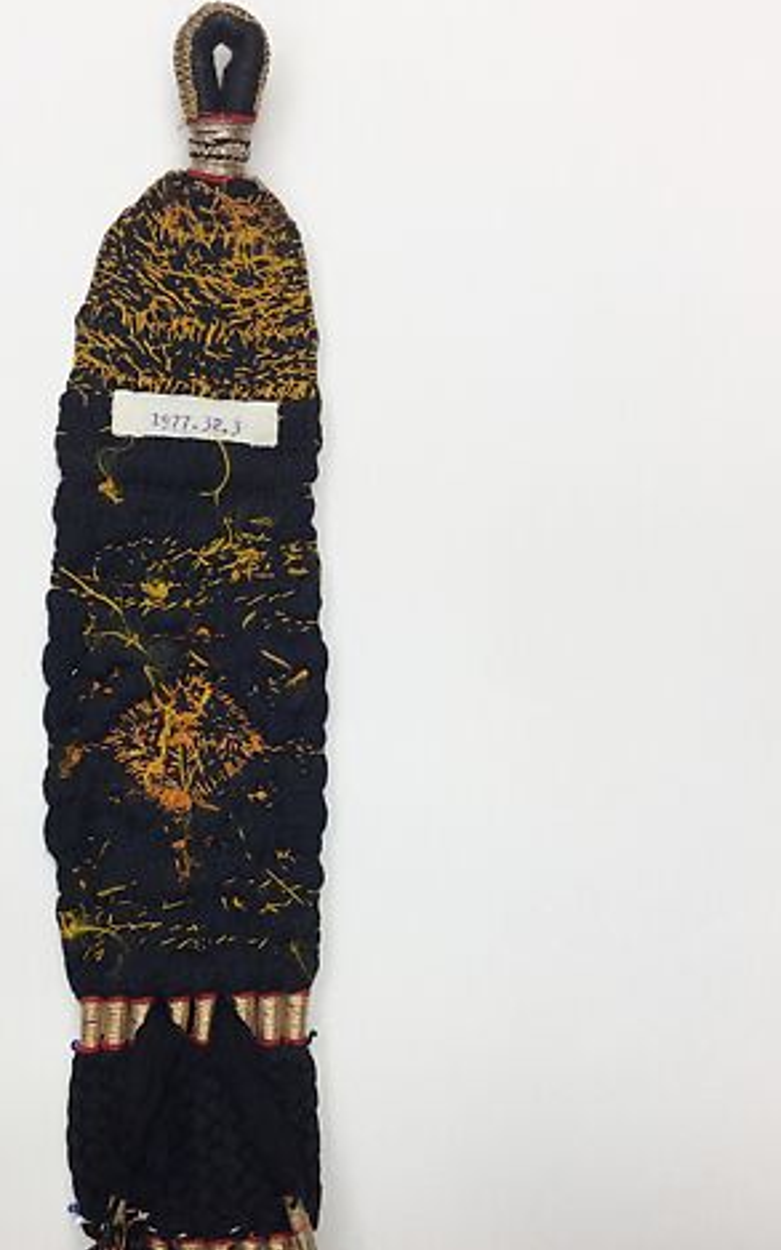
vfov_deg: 47.1
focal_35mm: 42
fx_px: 1431
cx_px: 235
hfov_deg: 30.2
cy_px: 709
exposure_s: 1/60
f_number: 2.4
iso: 25
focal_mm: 3.3
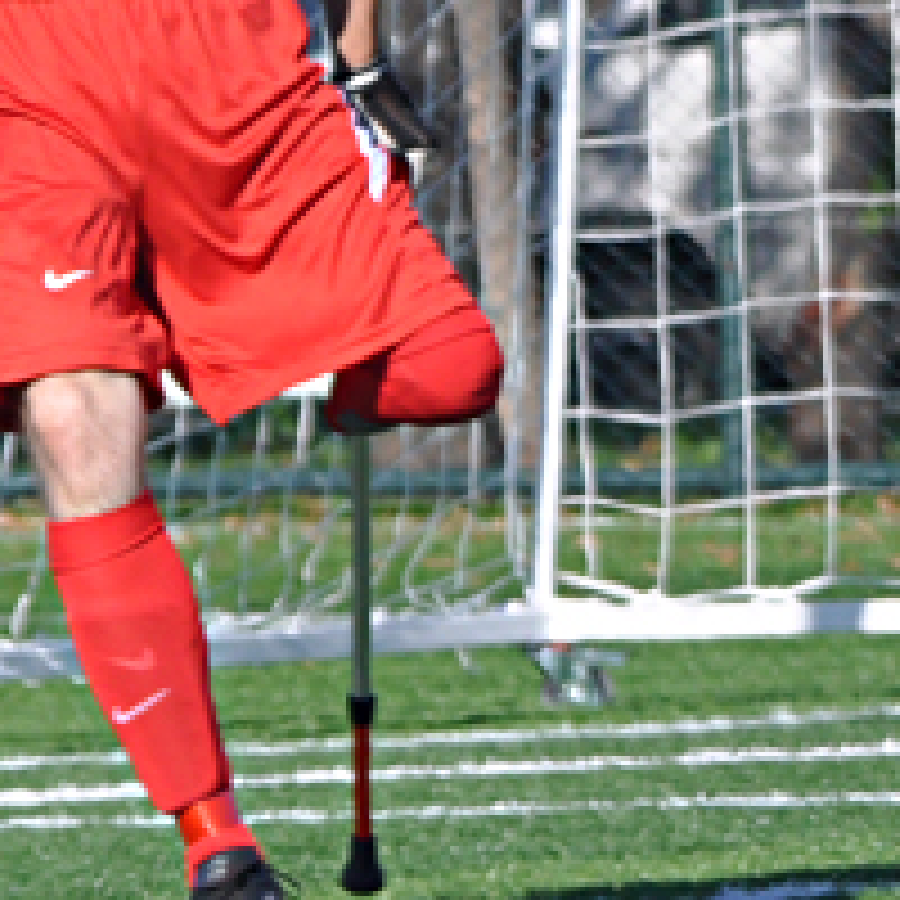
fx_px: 38357
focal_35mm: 1304
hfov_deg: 1.3
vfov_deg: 1.3
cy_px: -112
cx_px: 1089
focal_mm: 200
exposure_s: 1/1000
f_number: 6.3
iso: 450
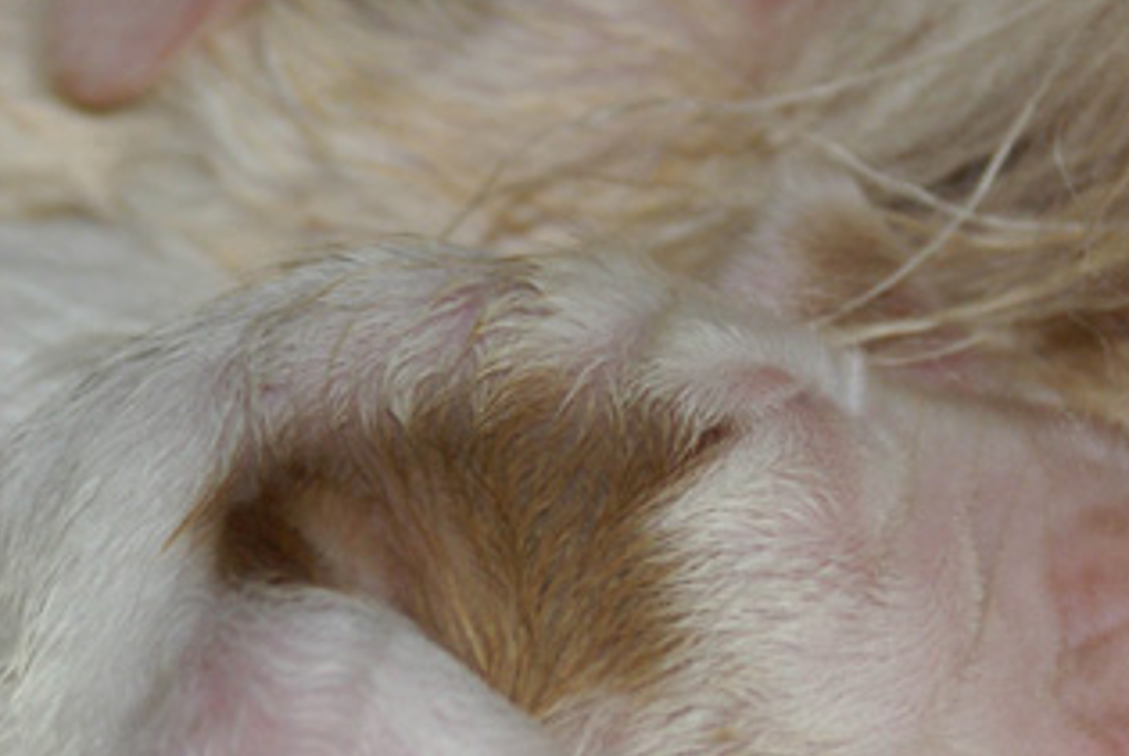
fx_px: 8385
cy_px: 713
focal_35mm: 267
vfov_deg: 5.2
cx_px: 781
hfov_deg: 7.7
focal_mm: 70
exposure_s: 1/125
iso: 400
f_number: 5.6
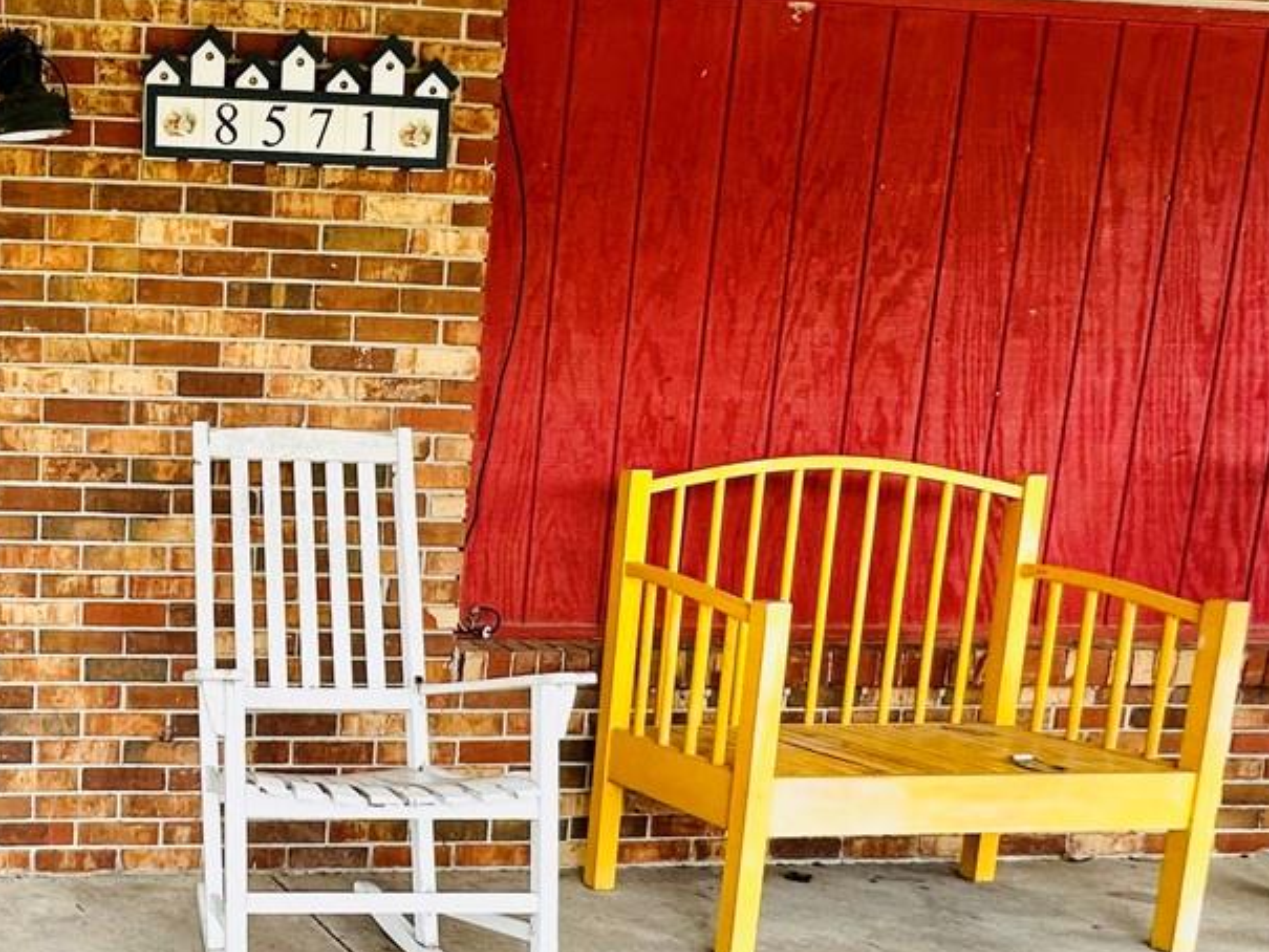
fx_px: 1357
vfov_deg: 38.0
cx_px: -10
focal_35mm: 37
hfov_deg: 42.9
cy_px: 681
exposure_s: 1/99
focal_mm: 2.22
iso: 100
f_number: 2.2
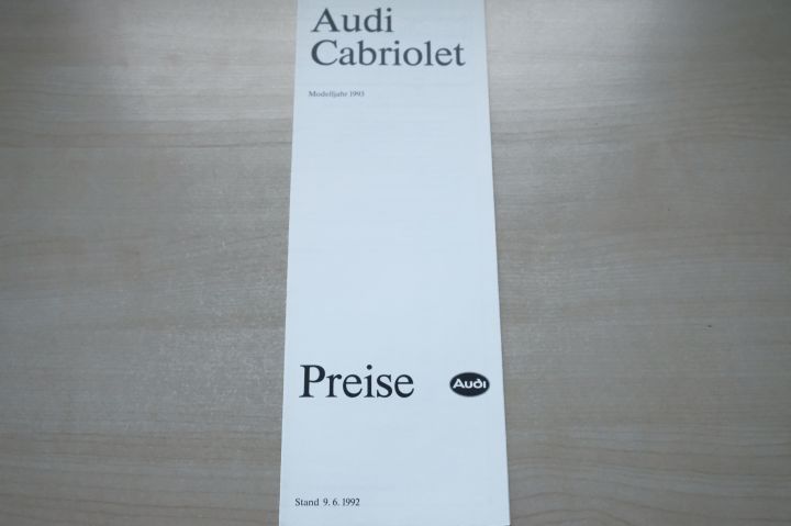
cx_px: 396
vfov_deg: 29.8
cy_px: 263
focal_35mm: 45
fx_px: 988
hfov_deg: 43.6
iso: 6400
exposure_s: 1/10
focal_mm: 30.2
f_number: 7.1
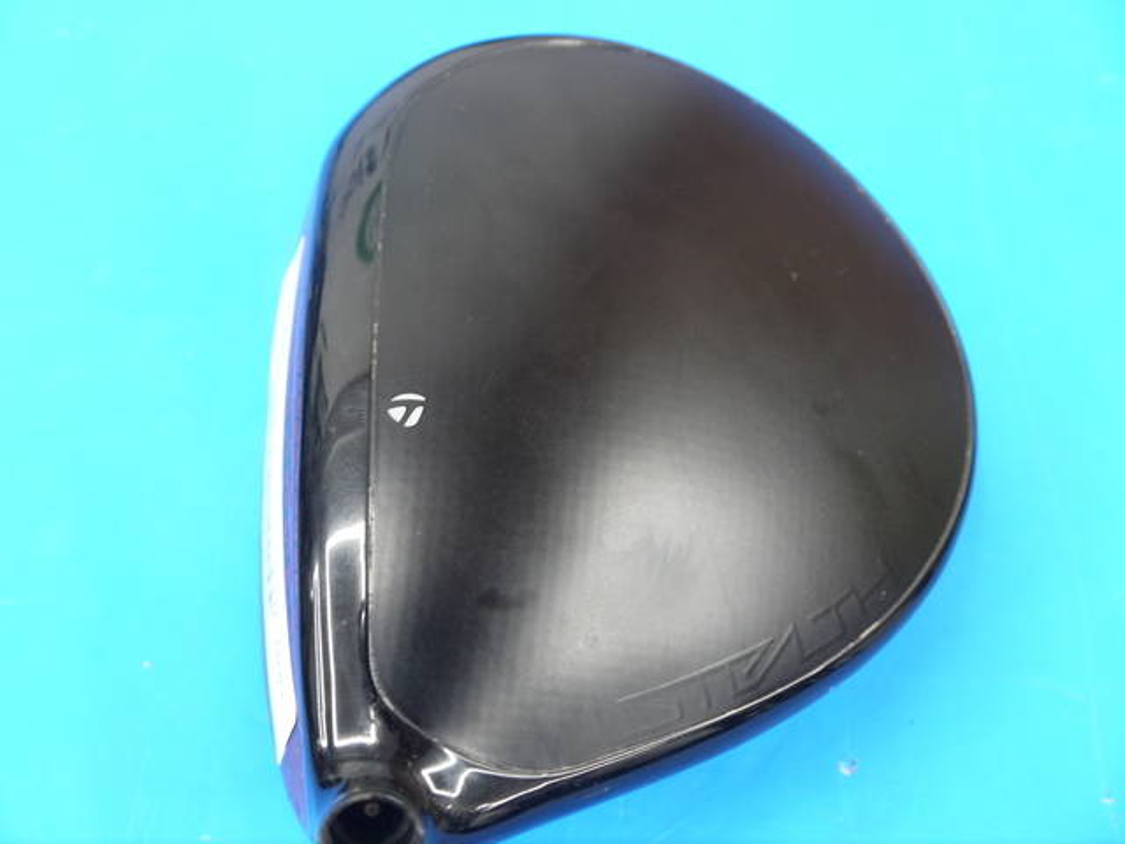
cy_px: 422
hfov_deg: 31.2
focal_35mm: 62
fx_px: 2015
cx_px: 562
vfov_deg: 23.7
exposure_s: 1/50
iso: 800
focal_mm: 31
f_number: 5
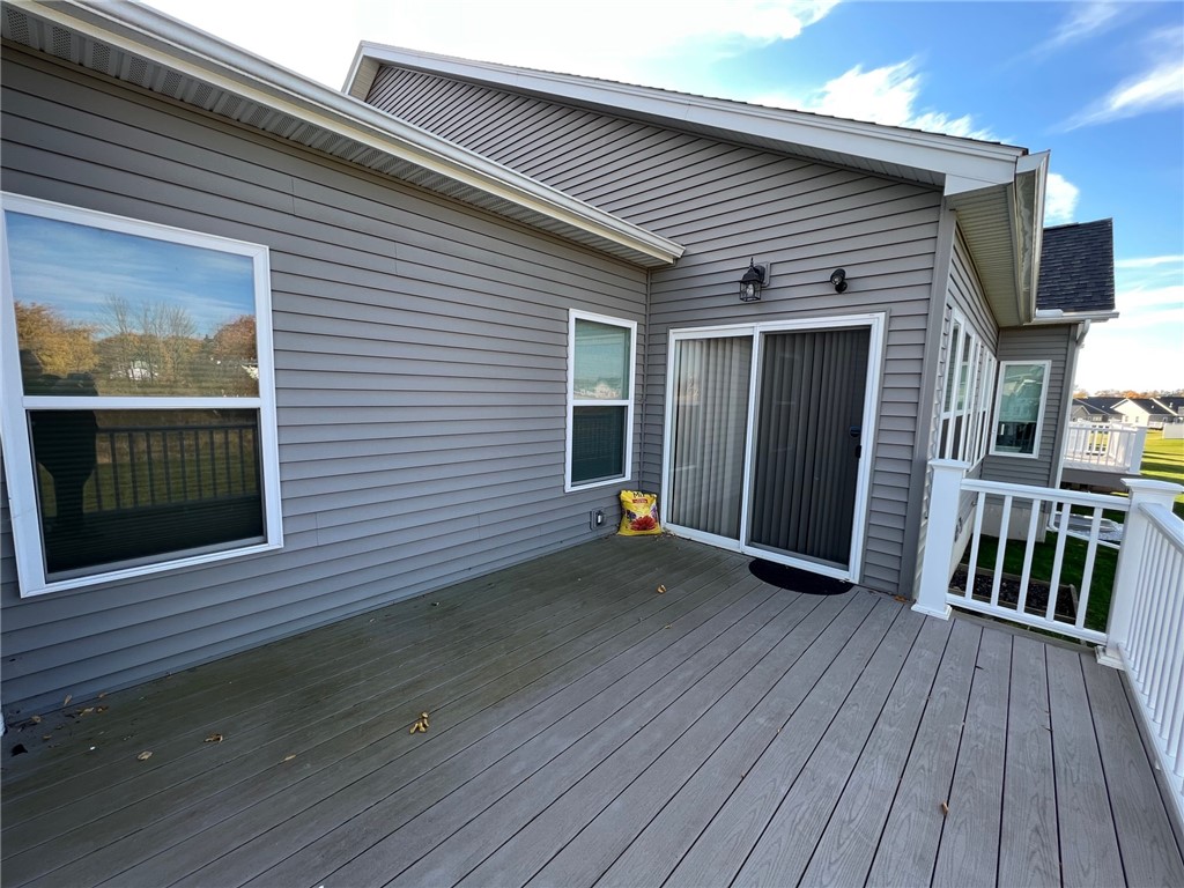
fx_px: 445
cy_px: 444
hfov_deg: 106.2
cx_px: 592
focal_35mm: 13
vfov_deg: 89.9
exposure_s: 1/200
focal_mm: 1.57
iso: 32
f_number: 1.8
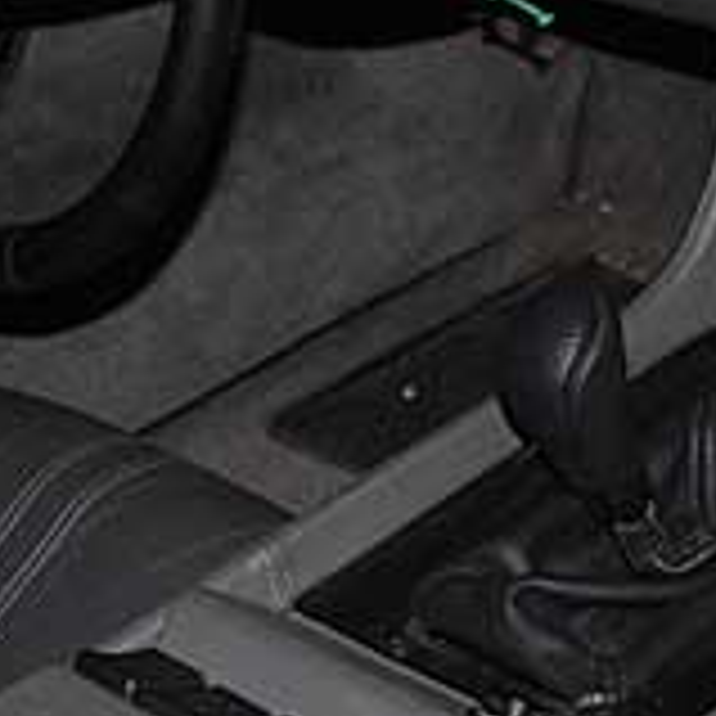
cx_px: 243
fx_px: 3838
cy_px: 151
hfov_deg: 10.6
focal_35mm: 164
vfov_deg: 10.6
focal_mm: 42
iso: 200
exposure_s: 1/60
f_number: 5.3
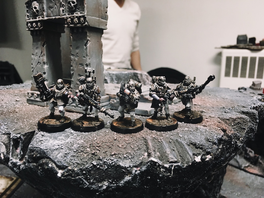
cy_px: 99
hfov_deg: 61.7
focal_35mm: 29
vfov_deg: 48.2
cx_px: 132
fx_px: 221
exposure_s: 1/30
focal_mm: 4.15
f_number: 2.2
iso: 125
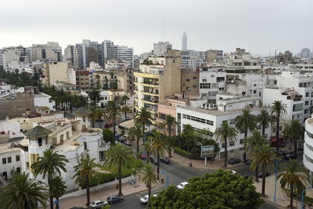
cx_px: 156
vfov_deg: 37.9
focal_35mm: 35
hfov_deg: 54.4
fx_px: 304
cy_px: 104
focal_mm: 35
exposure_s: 1/200
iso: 200
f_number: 10
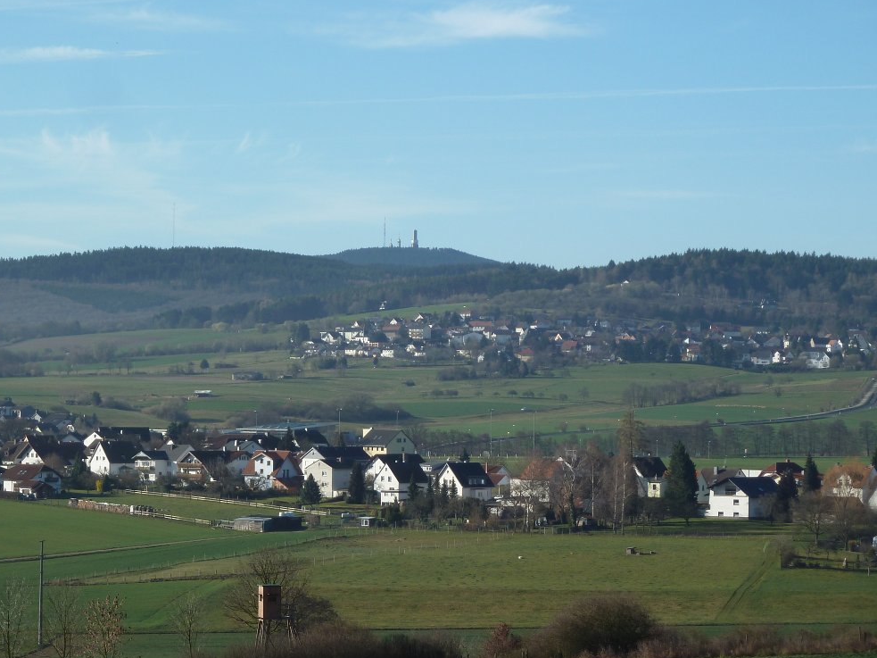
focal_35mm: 124
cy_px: 320
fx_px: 3141
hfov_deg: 15.9
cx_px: 449
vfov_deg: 11.9
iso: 80
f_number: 4.4
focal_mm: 19.5
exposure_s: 1/400
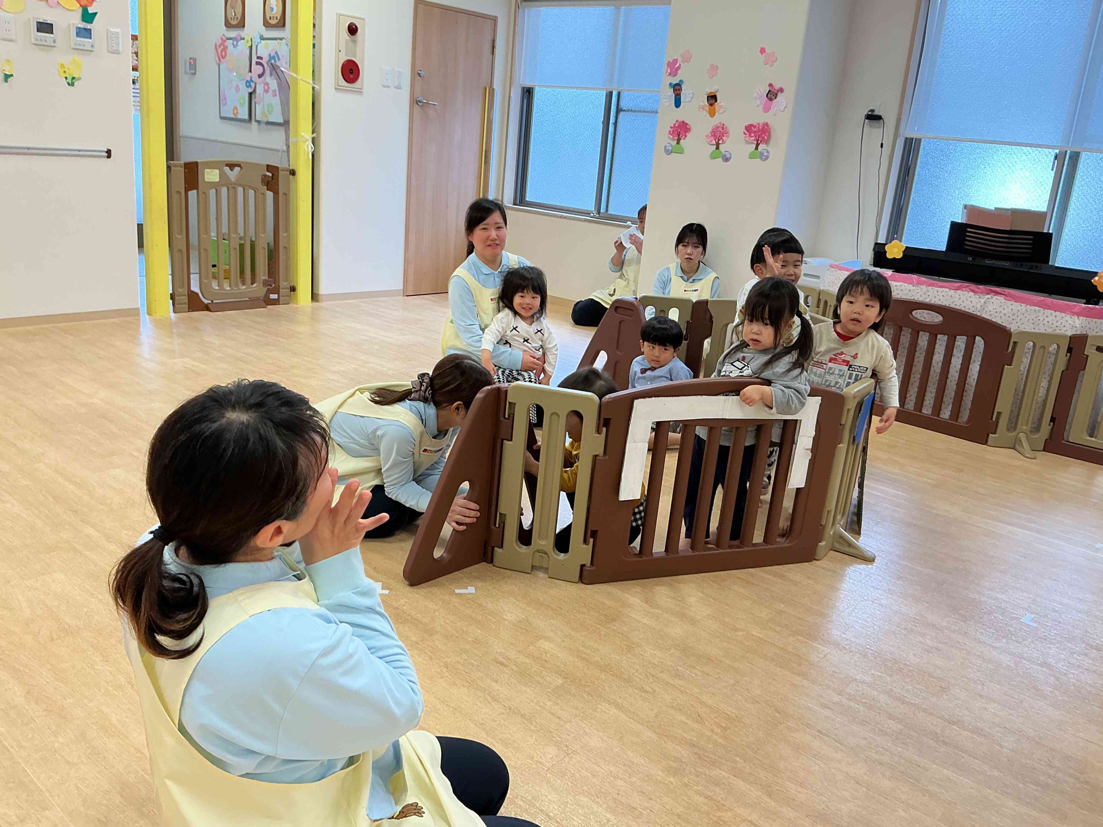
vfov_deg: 48.2
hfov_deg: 61.7
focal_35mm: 29
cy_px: 414
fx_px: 924
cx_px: 552
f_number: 1.8
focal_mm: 3
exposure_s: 1/100
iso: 25
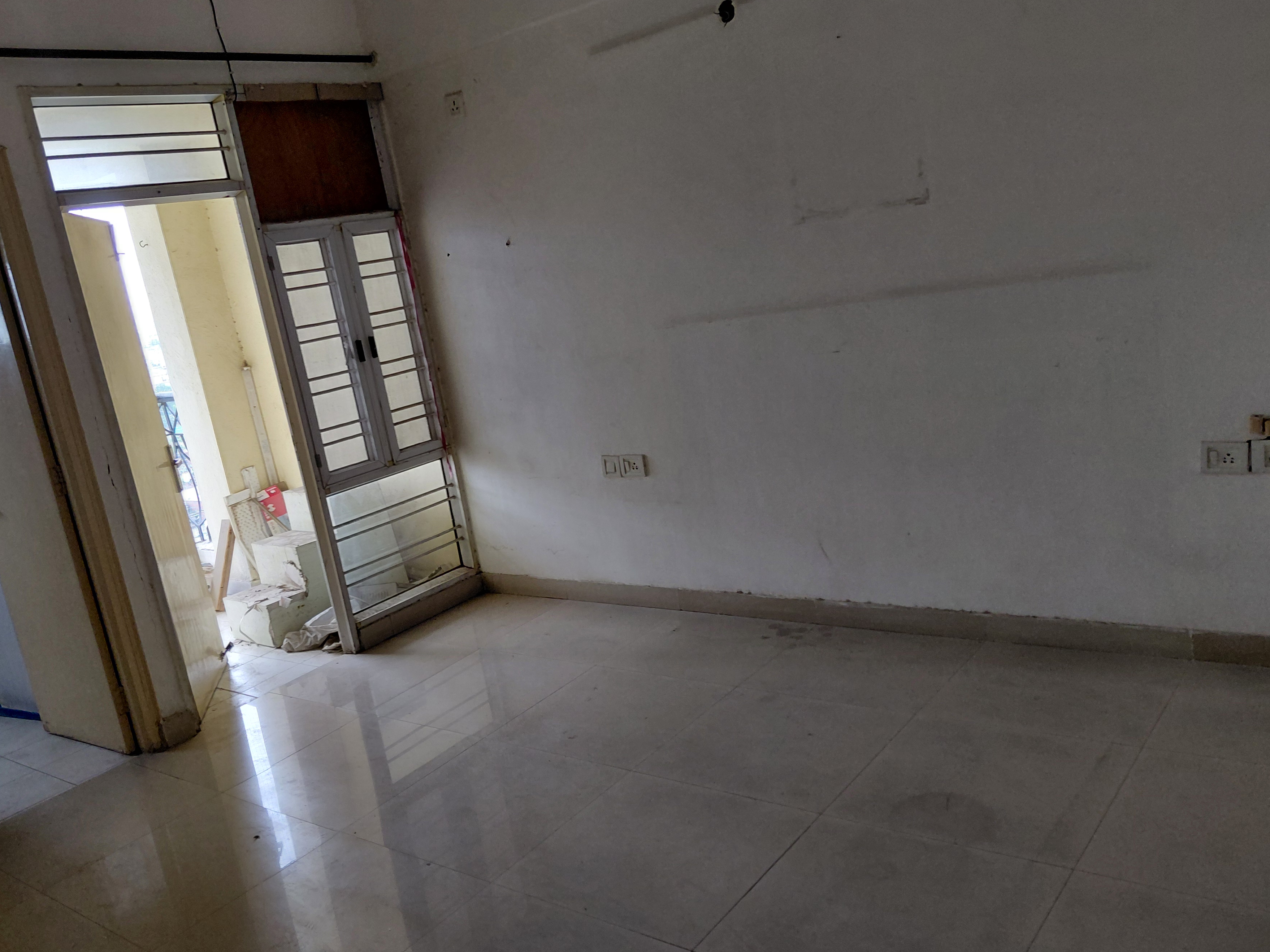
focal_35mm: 29
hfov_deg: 61.6
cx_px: 579
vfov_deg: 48.2
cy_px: 484
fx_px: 1064
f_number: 1.8
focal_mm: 4.69
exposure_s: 1/60
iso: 200
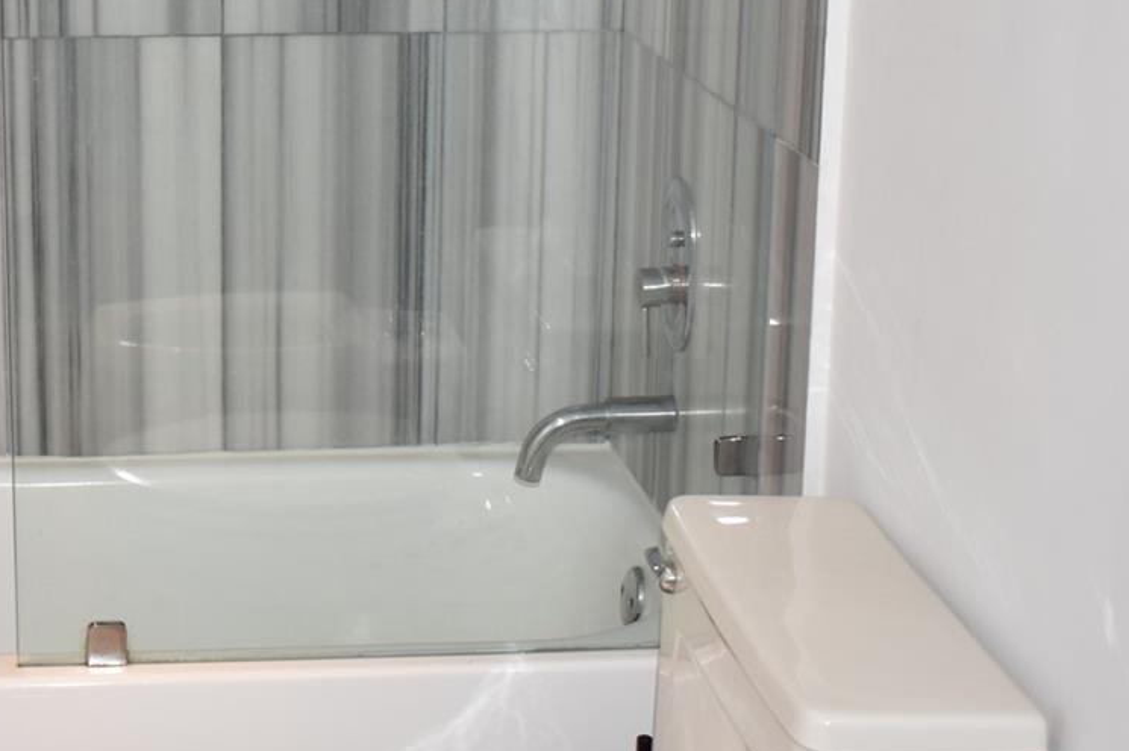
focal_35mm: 74
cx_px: 152
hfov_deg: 26.6
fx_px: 2322
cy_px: 209
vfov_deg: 18.3
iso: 320
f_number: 3.8
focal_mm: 23
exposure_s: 1/60
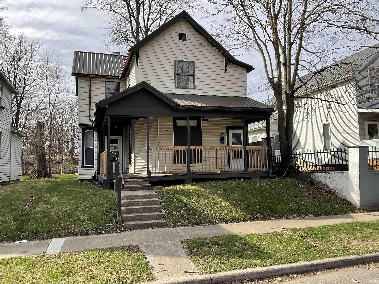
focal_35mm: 29
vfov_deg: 48.2
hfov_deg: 61.7
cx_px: 190
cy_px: 142
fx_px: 318
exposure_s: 1/1412
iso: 16
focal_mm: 3
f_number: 1.8
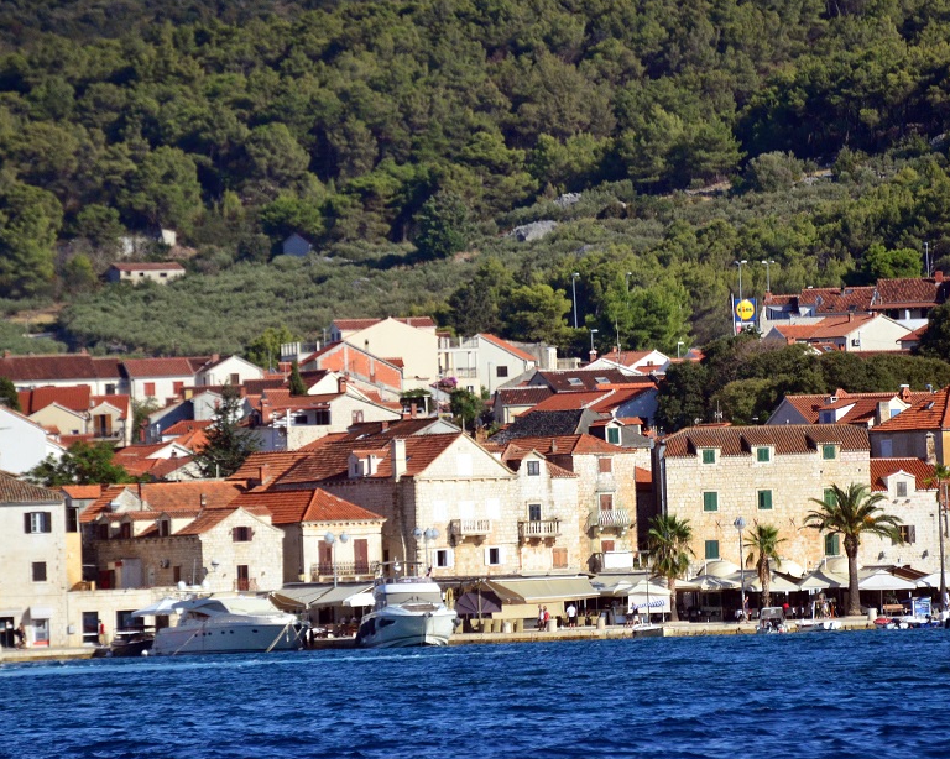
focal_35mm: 549
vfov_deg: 2.8
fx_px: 15432
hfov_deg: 3.5
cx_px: 537
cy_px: 358
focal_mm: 300
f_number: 5.6
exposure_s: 1/8000
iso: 1250
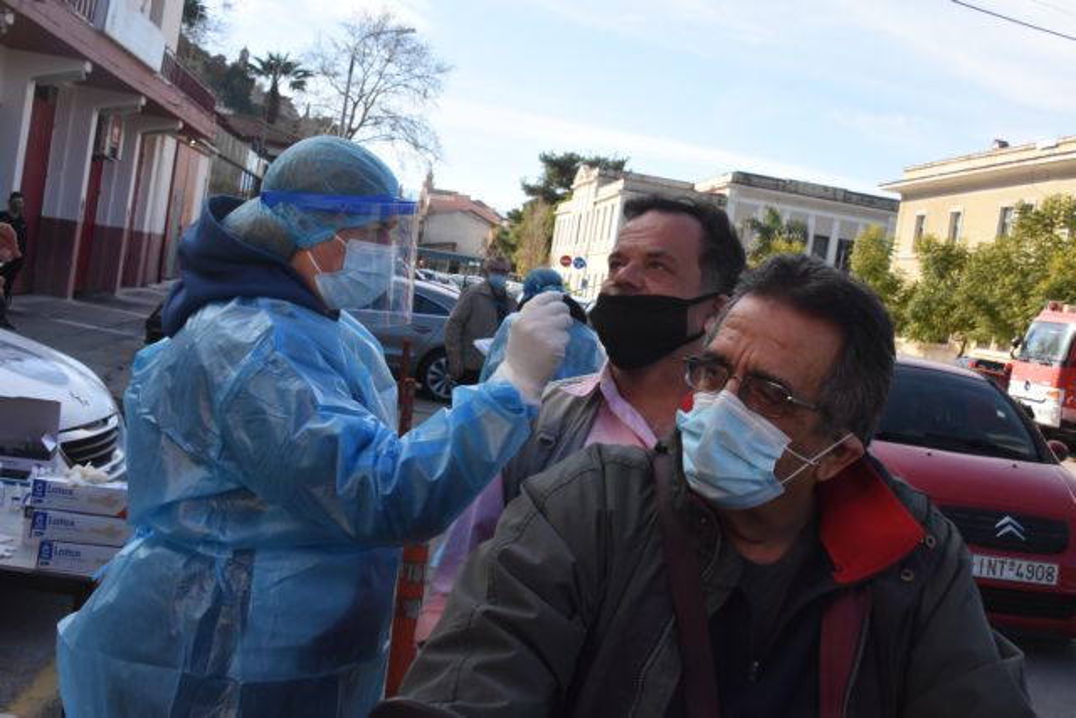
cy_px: 359
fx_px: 1256
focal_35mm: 42
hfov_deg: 46.4
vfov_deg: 31.9
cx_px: 538
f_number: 11
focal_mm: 28
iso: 1000
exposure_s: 1/500
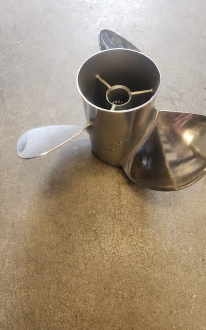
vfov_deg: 72.5
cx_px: 115
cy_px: 161
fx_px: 225
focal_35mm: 25
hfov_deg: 49.2
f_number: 1.8
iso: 250
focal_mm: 6.4
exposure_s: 1/120
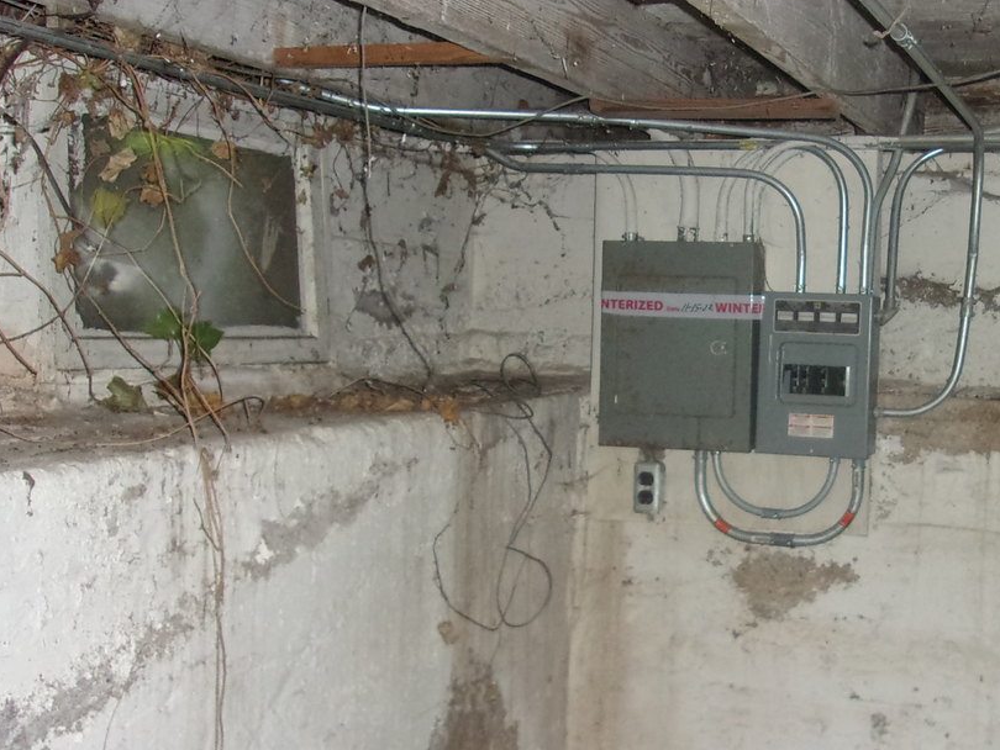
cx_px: 785
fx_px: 1387
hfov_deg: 38.3
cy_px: 331
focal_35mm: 48
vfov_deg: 30.3
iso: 250
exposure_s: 1/34
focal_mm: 4.9
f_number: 3
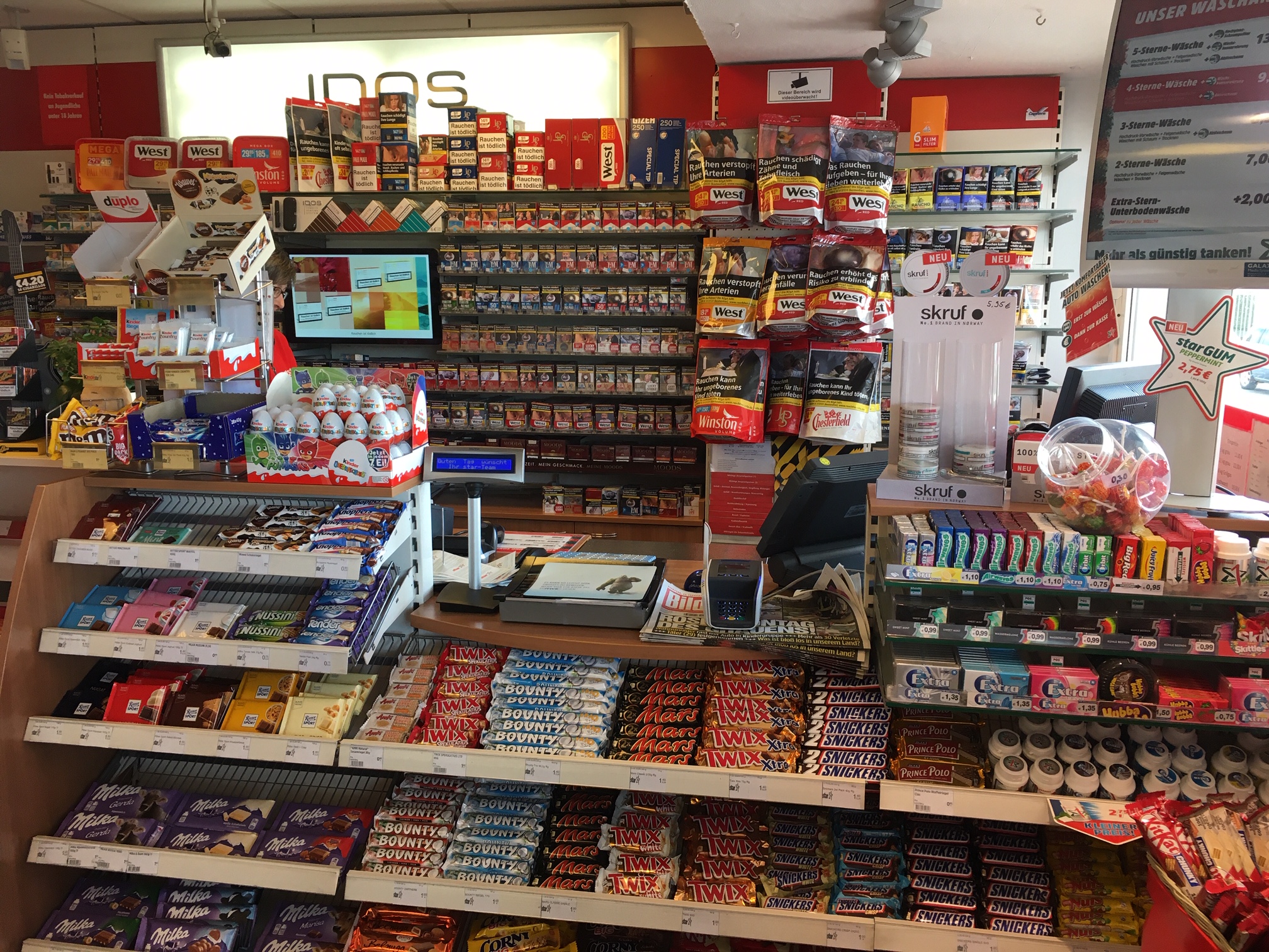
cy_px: 476
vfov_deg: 48.2
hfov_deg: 61.7
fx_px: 1063
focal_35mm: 29
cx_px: 634
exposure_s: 1/33
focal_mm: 4.15
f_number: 2.2
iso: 25
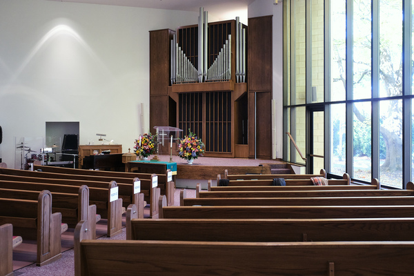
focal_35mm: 35
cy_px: 138
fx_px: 402
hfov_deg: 54.4
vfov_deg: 37.9
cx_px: 207
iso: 2000
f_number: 2.8
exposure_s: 1/160
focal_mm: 23
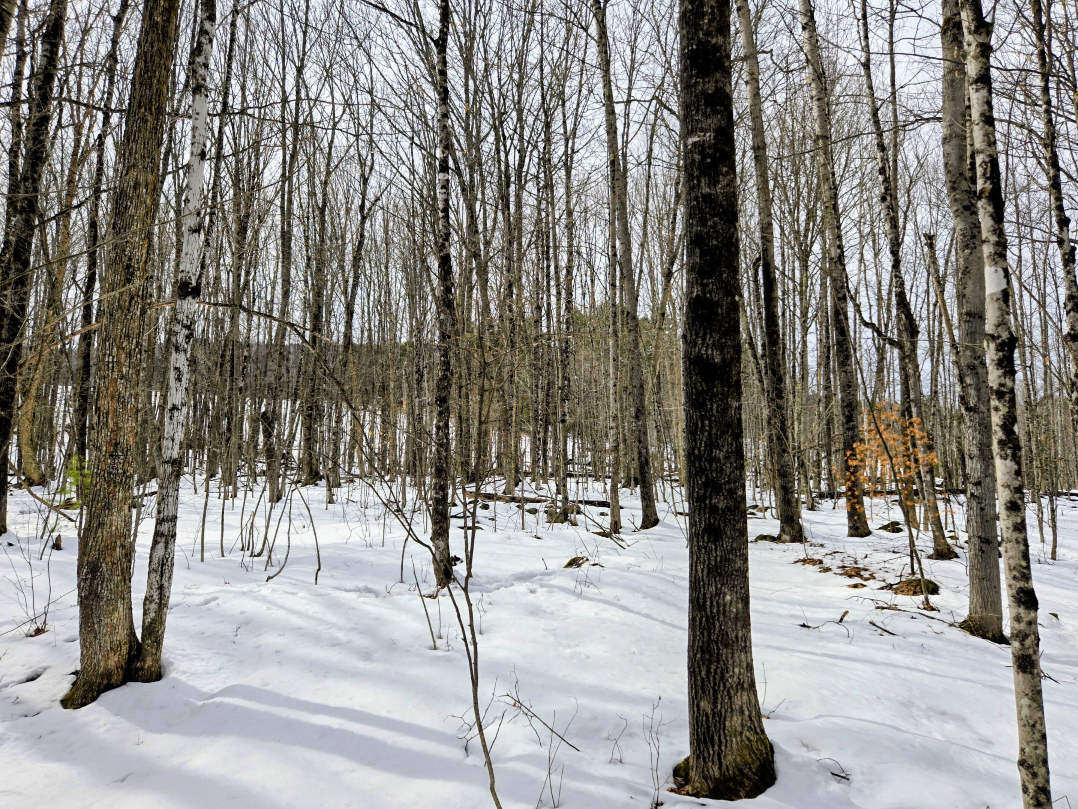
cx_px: 555
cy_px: 391
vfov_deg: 56.8
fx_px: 747
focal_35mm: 24
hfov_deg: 71.6
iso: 25
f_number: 1.8
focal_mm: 5.4
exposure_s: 1/2071
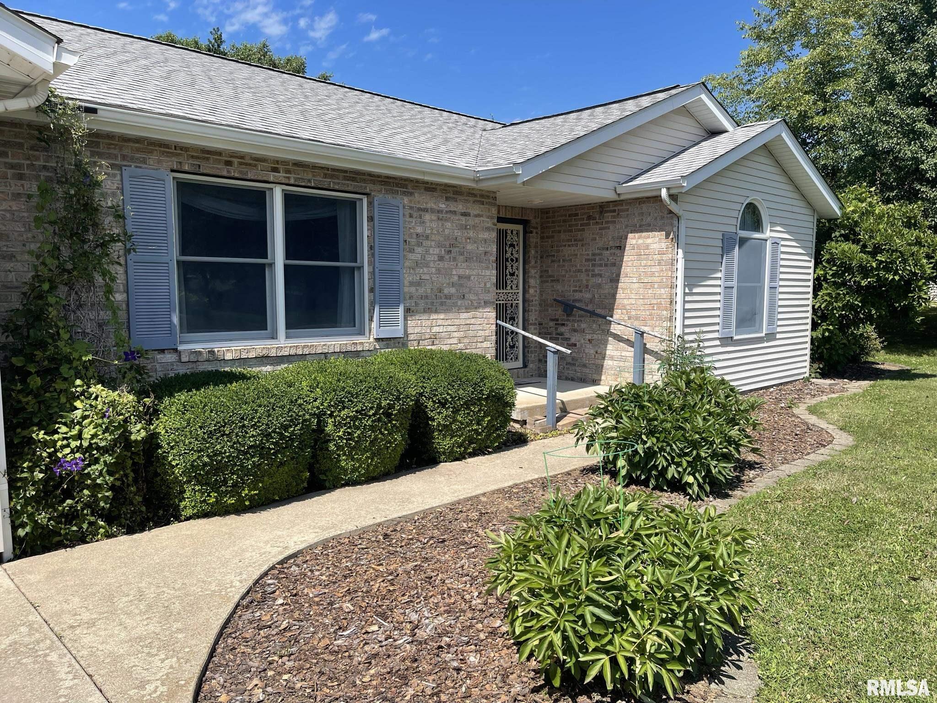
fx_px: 704
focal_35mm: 26
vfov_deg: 53.1
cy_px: 352
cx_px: 468
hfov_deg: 67.3
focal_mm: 5.1
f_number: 1.6
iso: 32
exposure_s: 1/3086
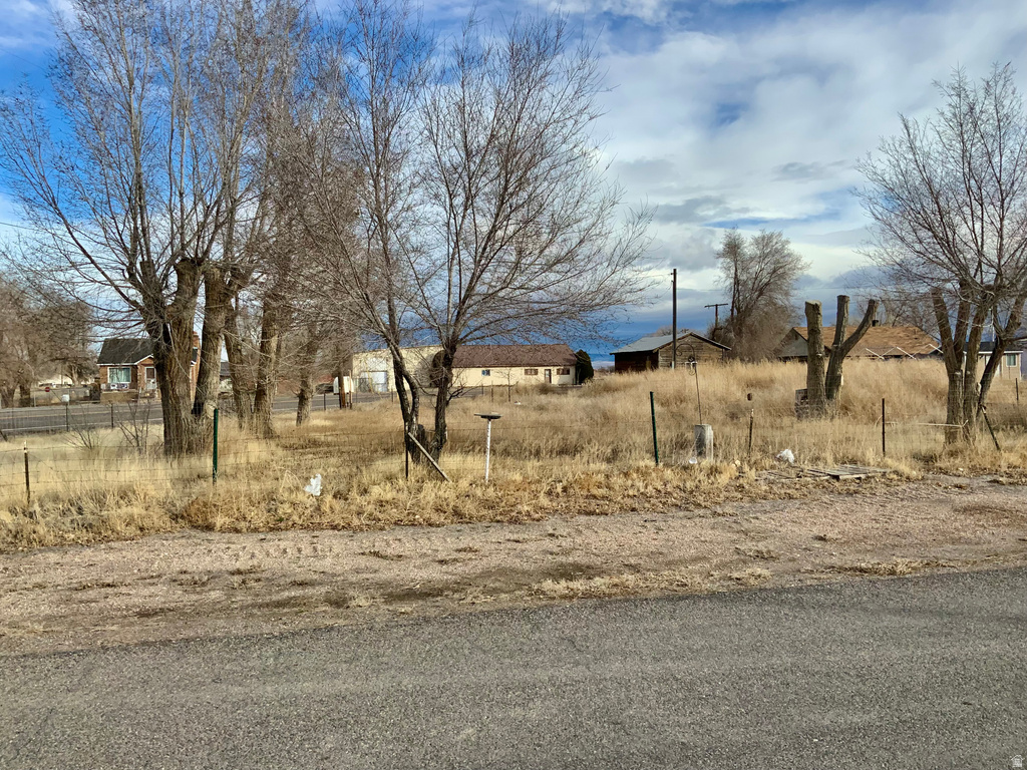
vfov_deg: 48.2
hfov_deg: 61.7
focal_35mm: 29
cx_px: 514
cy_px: 385
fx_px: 860
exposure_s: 1/1626
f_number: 1.8
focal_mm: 3
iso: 16
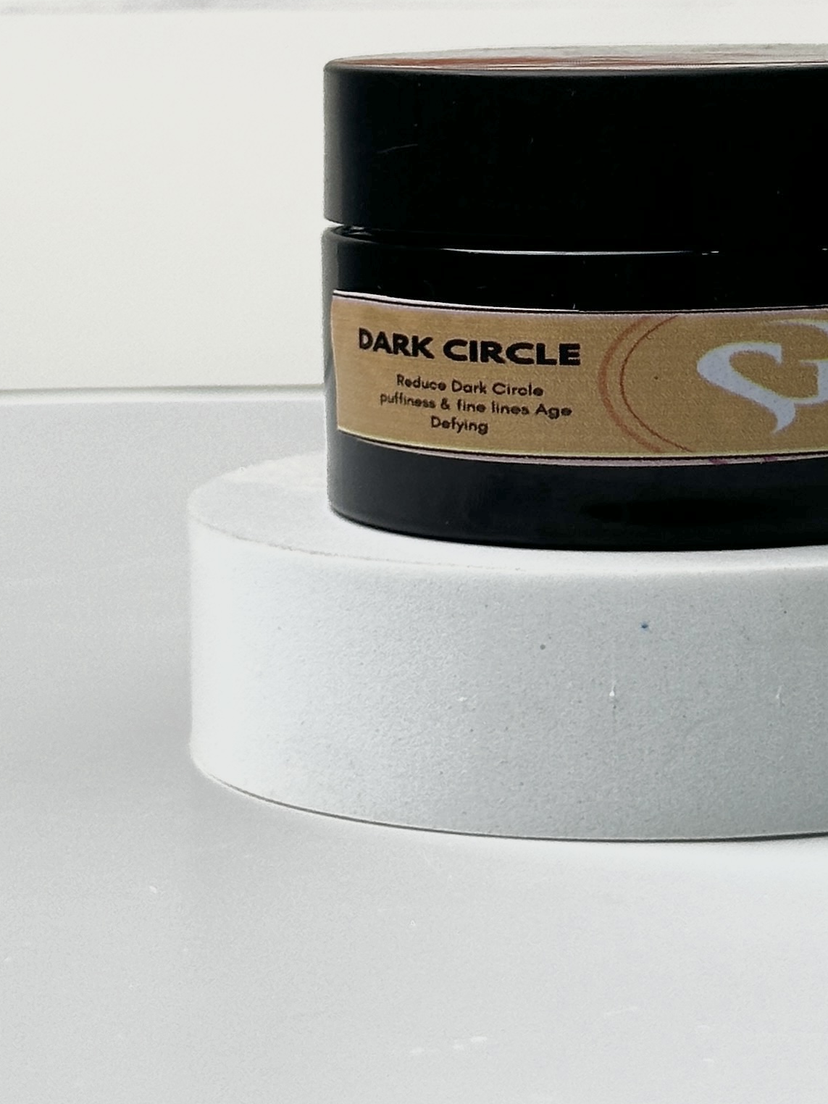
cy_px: 187
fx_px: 4050
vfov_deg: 15.4
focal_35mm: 127
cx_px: 760
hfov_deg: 11.6
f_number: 1.78
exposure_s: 1/221
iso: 50
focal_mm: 6.86
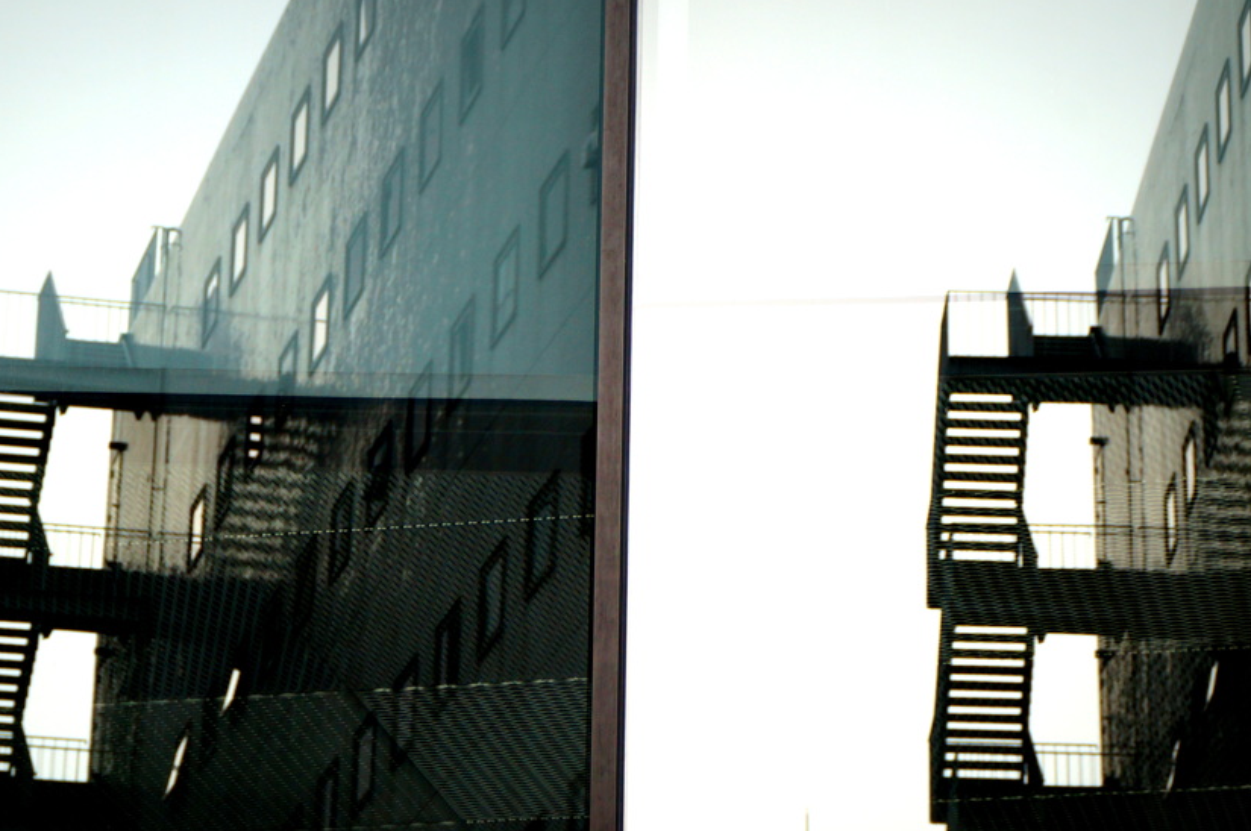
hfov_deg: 14.7
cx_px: 553
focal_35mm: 140
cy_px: 511
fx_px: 4846
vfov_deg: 9.8
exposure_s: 1/125
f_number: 8
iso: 320
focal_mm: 75
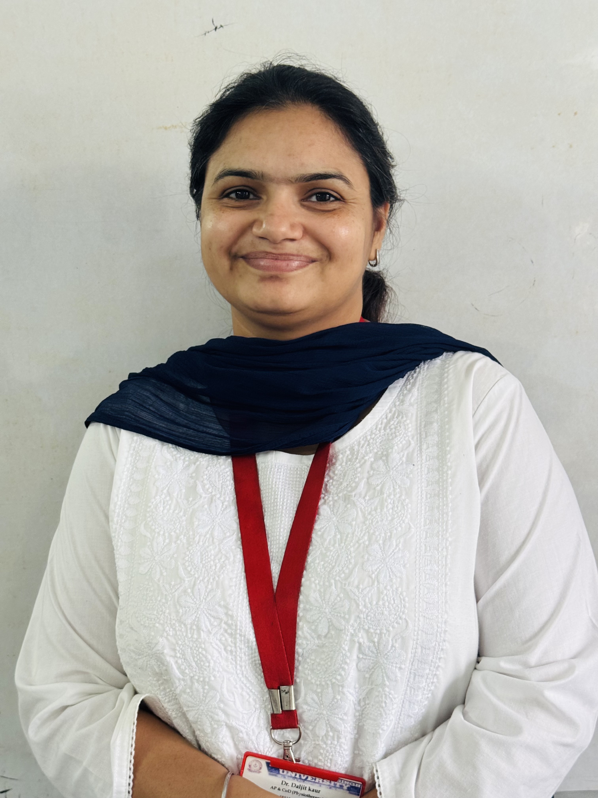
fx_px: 1106
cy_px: 399
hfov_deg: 30.3
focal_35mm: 48
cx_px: 299
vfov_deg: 39.7
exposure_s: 1/52
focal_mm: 6.76
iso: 200
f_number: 1.78
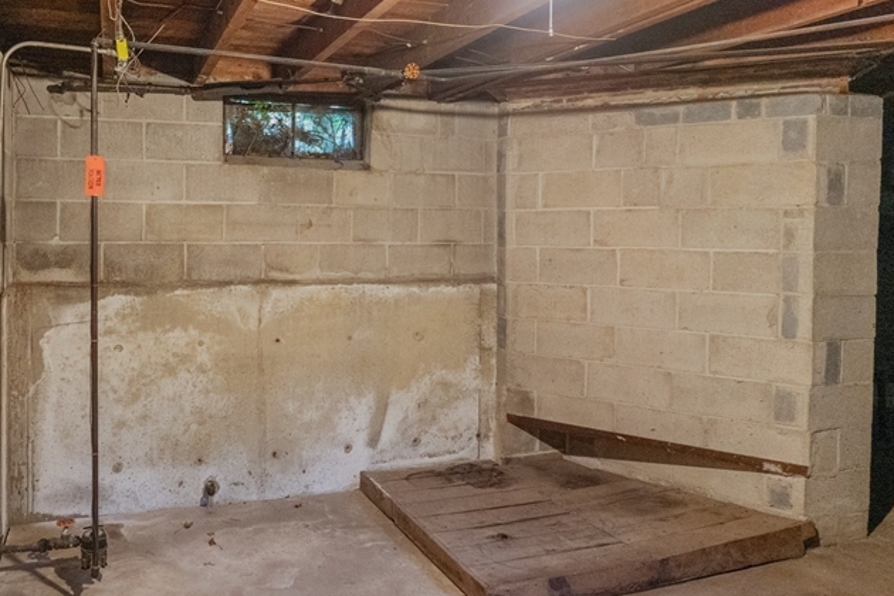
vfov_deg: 49.6
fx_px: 646
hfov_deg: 67.6
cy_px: 297
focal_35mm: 26
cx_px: 302
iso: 12800
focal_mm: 16
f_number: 3.5
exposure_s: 1/160
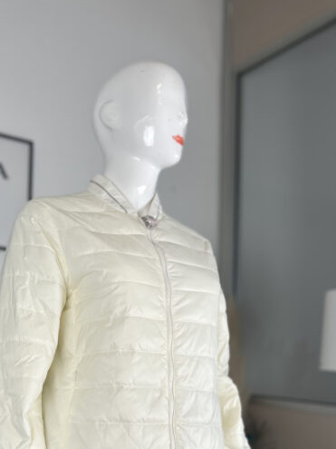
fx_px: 544
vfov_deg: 43.7
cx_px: 91
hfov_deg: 33.7
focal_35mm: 42
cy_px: 322
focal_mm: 5.7
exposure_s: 1/157
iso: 40
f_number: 1.5
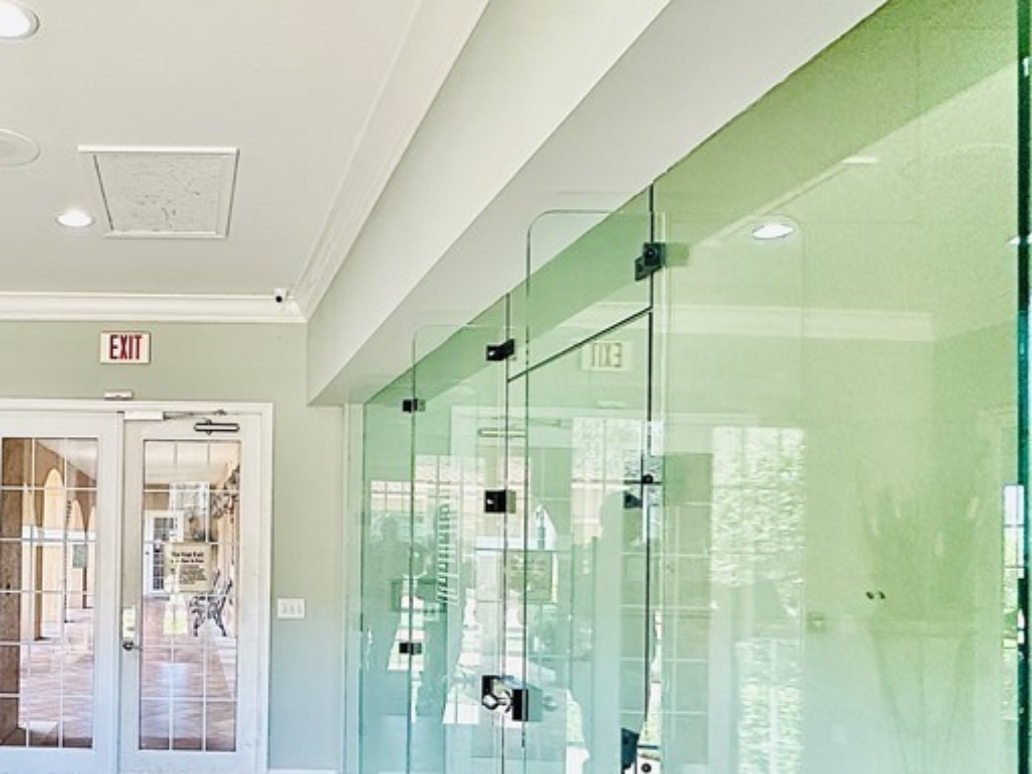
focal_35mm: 28
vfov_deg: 45.7
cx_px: 161
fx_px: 835
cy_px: 675
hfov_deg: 57.1
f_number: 2.2
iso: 250
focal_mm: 2.22
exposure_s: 1/120
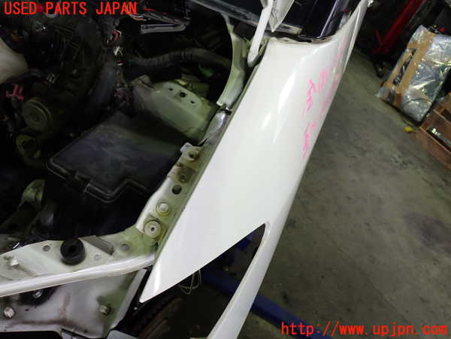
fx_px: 417
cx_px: 226
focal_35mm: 32
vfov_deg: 44.2
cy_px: 170
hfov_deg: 56.8
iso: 200
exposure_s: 1/40
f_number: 2.4
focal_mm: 5.79
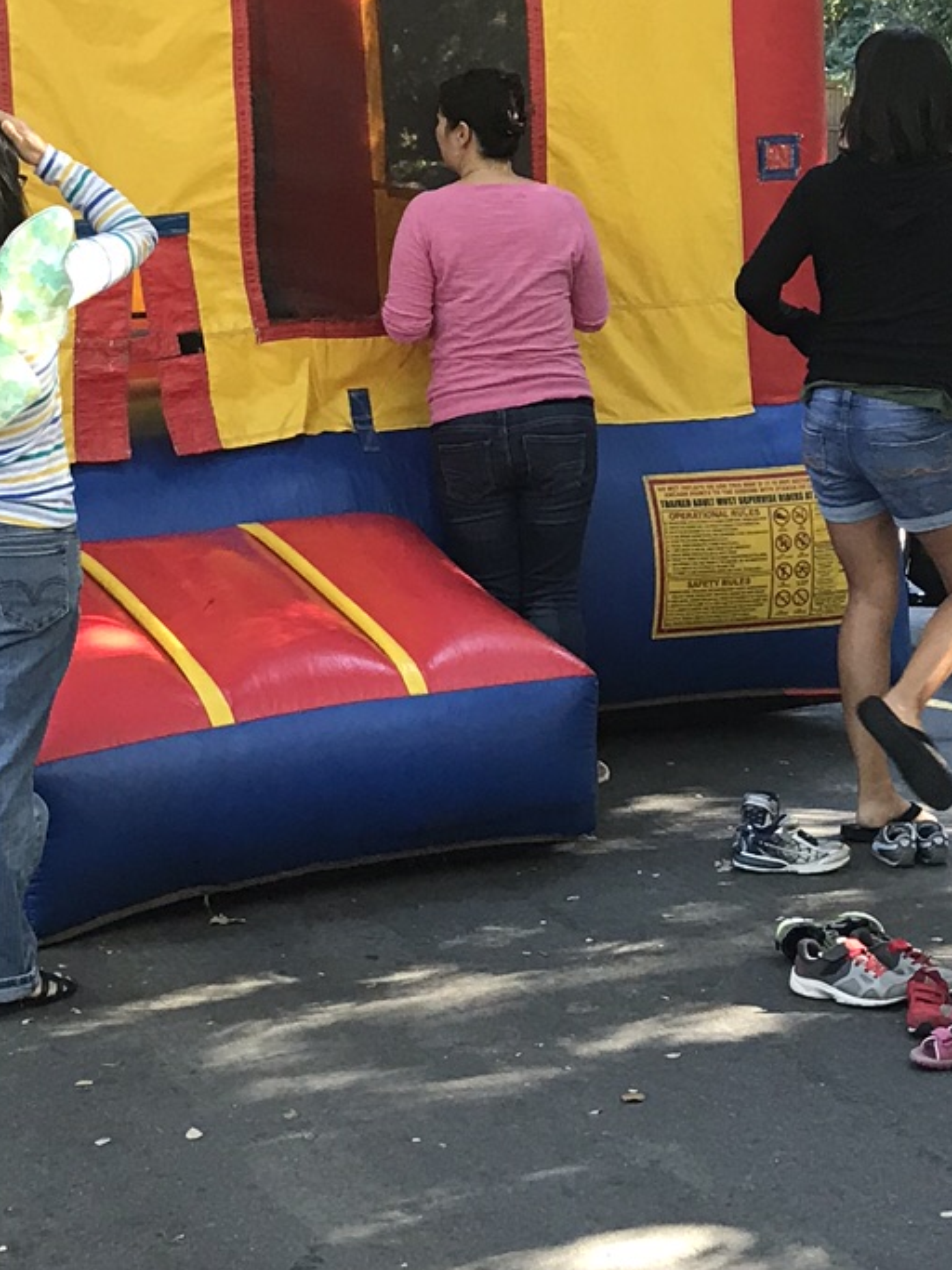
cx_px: 575
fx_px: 3081
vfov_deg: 23.0
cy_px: 290
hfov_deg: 17.5
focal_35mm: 84
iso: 25
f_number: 1.8
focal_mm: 3.99
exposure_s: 1/30
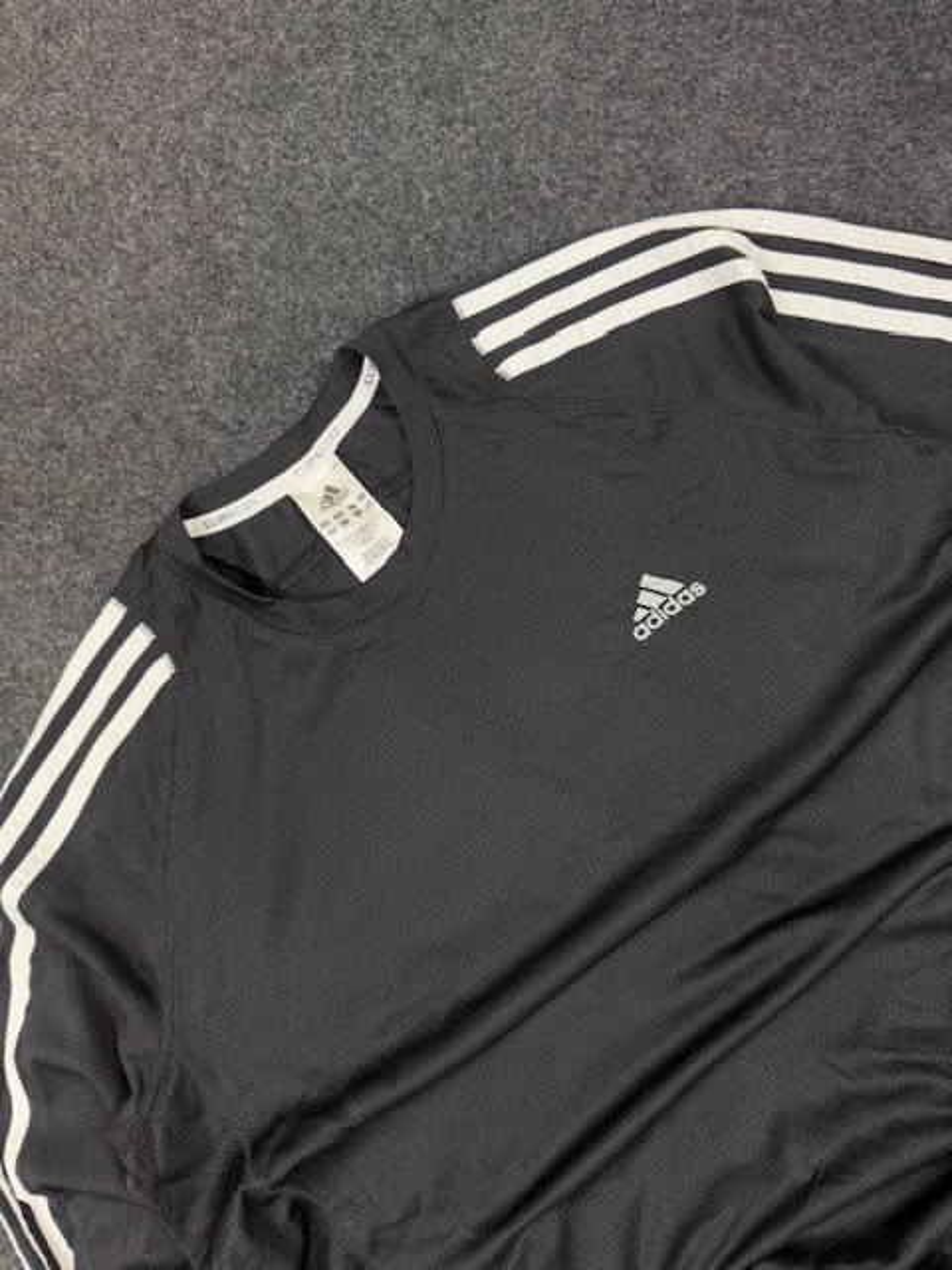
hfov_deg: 56.8
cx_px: 476
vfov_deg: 71.6
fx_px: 880
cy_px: 635
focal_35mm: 24
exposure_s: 1/100
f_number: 1.78
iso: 250
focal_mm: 6.76
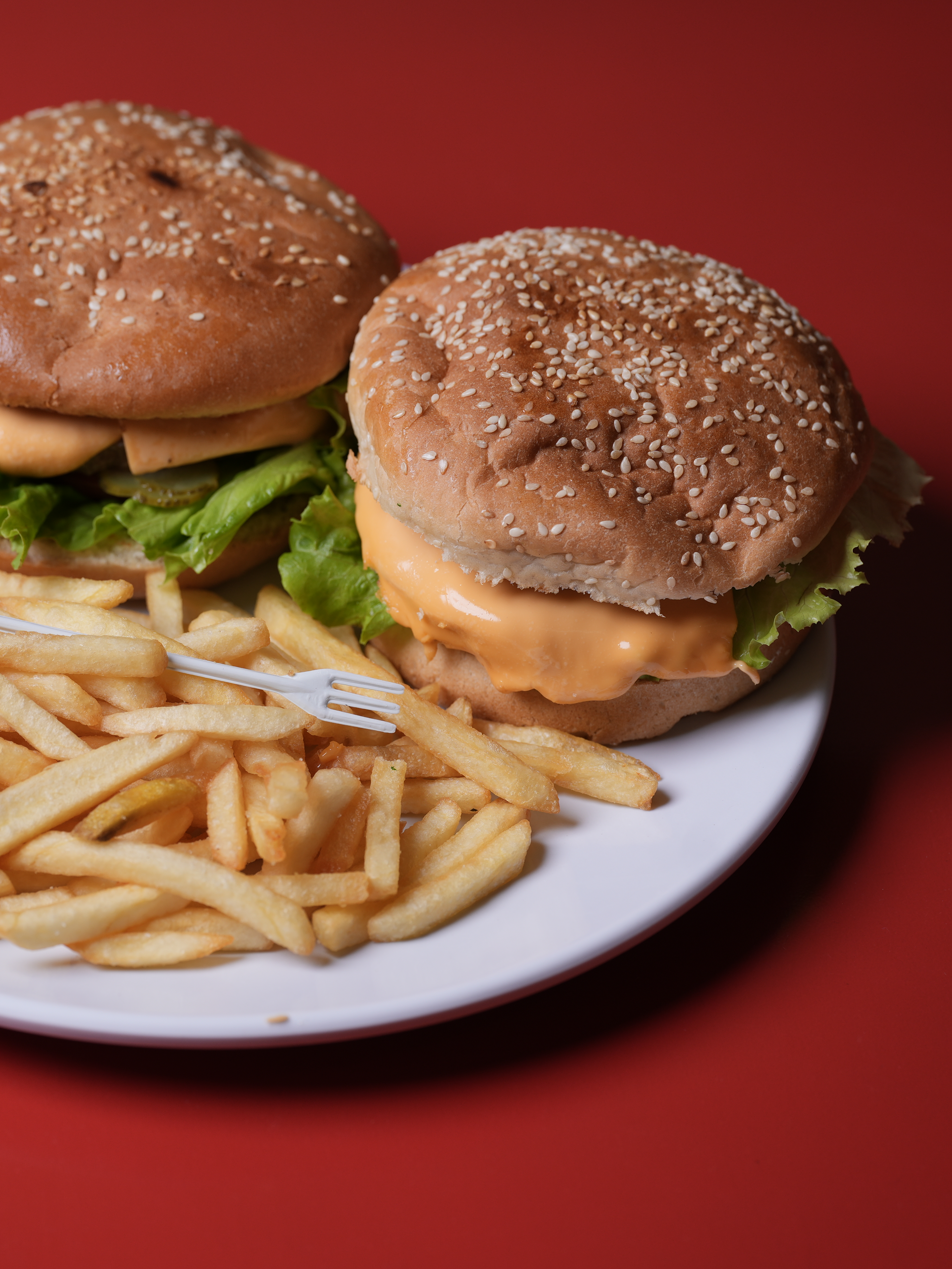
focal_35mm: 152
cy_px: 633
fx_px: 5574
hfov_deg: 9.7
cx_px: 250
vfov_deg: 13.0
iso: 100
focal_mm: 105
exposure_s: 1/250
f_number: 4
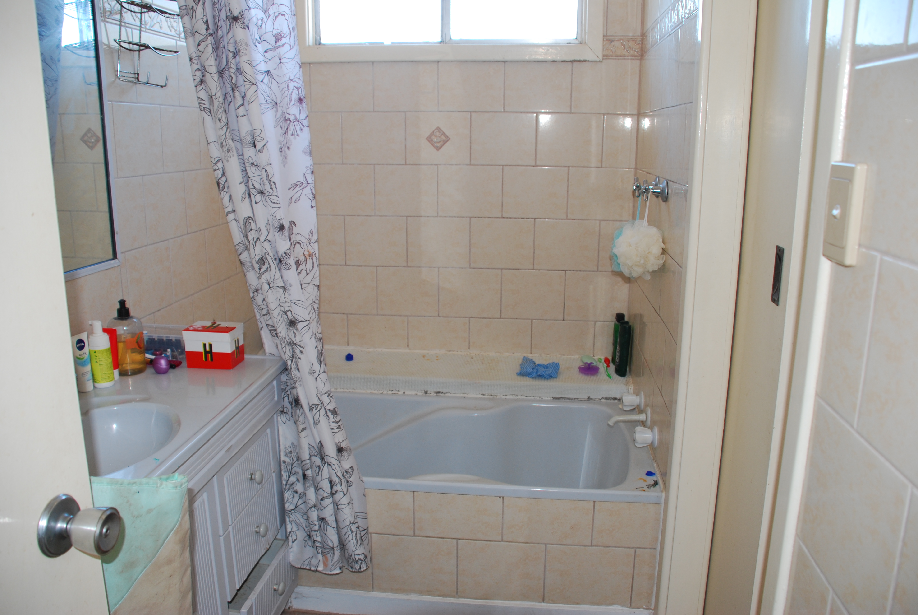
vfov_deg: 43.7
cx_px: 459
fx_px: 766
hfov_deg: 61.9
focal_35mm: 30
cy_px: 308
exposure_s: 1/60
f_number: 3.8
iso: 200
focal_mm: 20
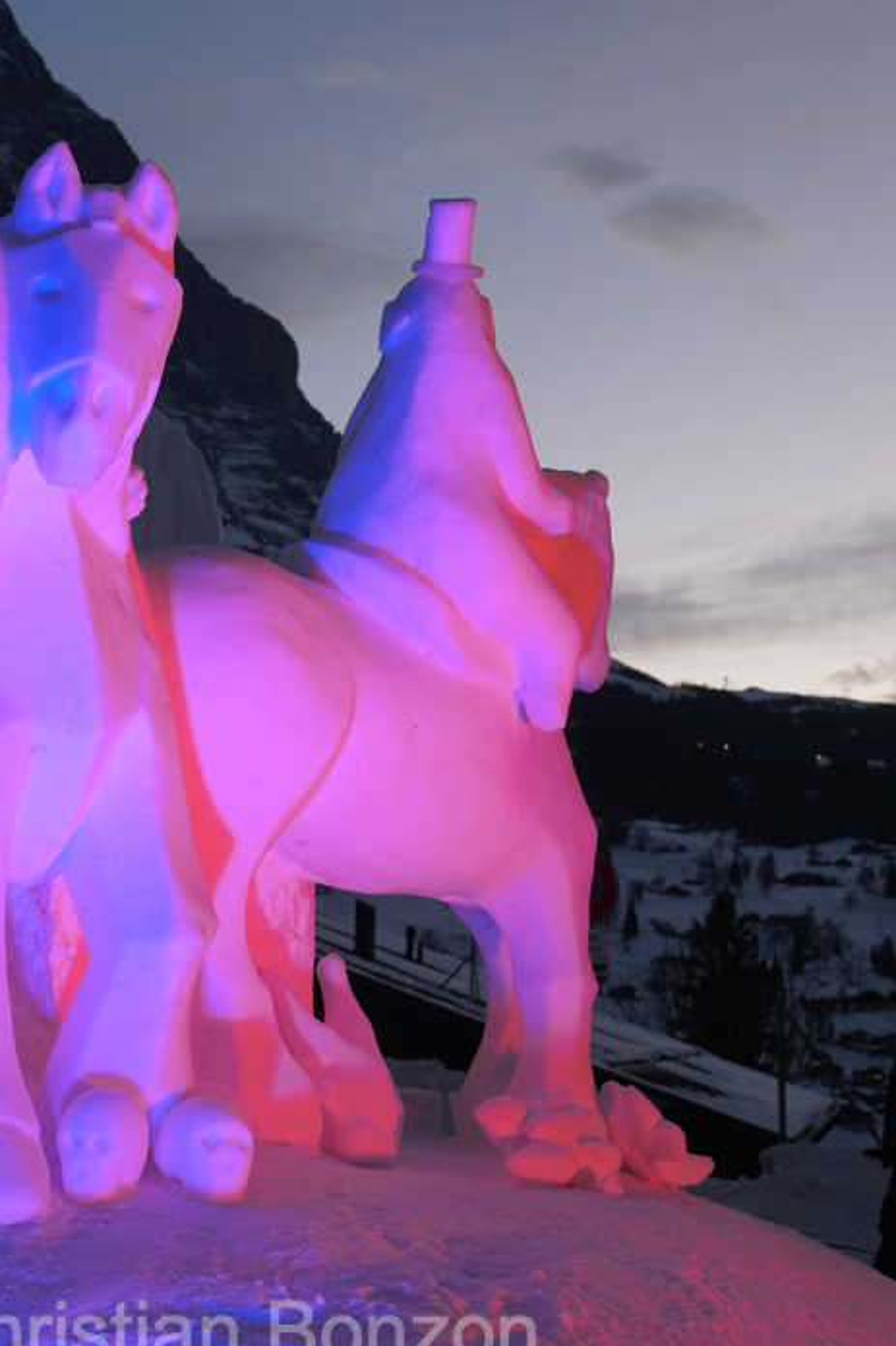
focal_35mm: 57
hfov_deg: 23.5
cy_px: 682
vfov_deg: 35.1
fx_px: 2129
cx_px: 201
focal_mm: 33
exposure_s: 1/125
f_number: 4
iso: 800
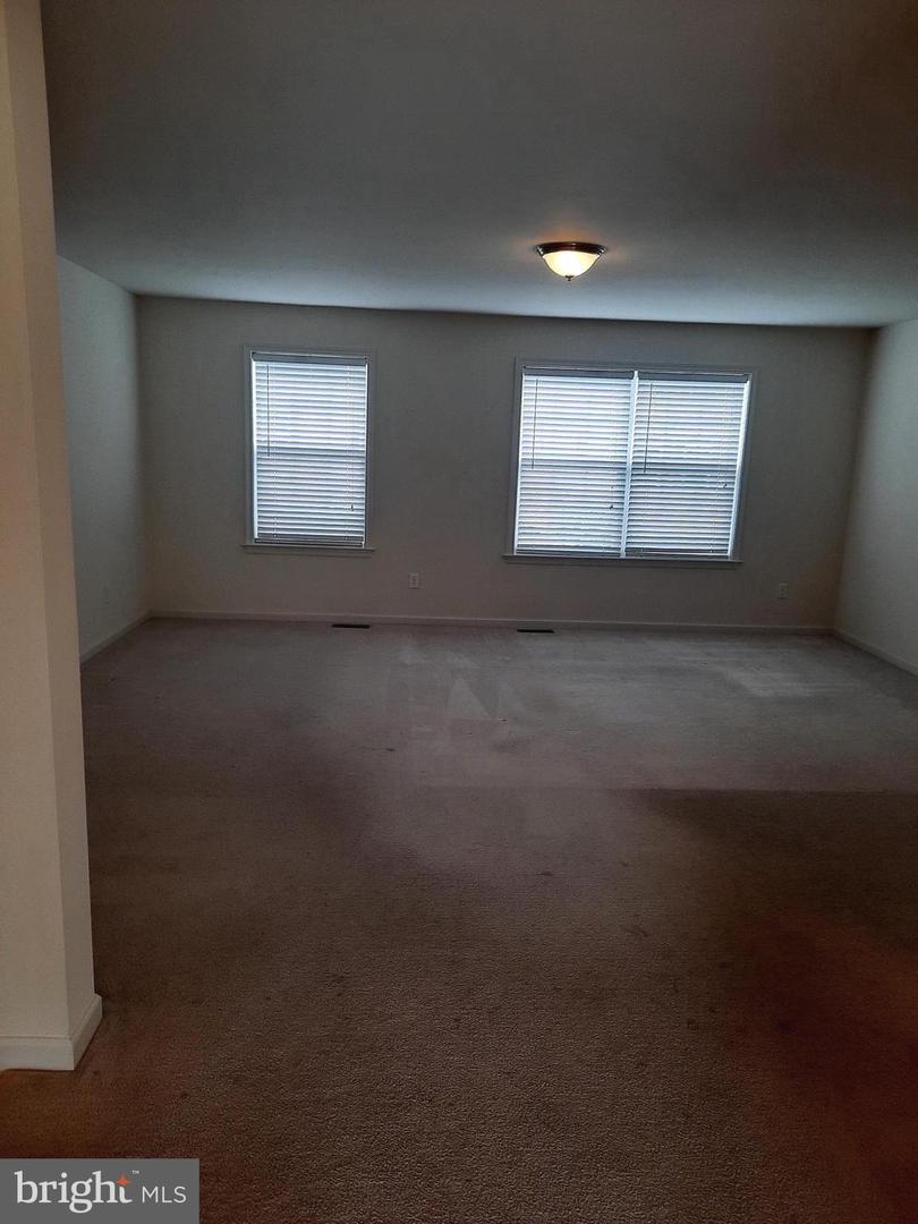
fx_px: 884
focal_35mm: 25
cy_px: 612
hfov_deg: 54.9
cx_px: 459
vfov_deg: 69.4
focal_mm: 4.6
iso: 125
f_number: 2
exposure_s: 1/60
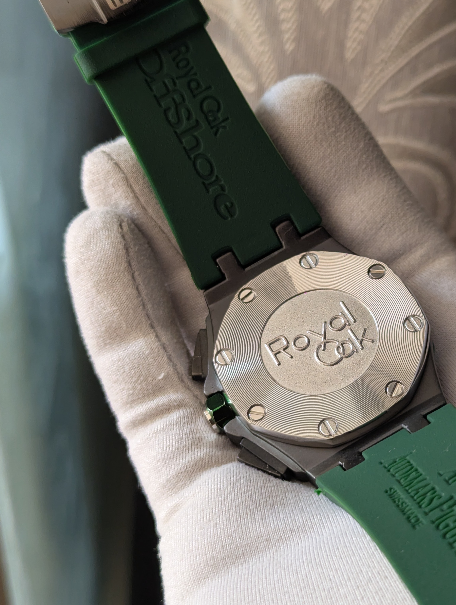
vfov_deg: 30.2
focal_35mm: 64
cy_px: 316
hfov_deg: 22.9
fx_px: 1121
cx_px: 302
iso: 171
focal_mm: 6.81
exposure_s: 1/174
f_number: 1.85
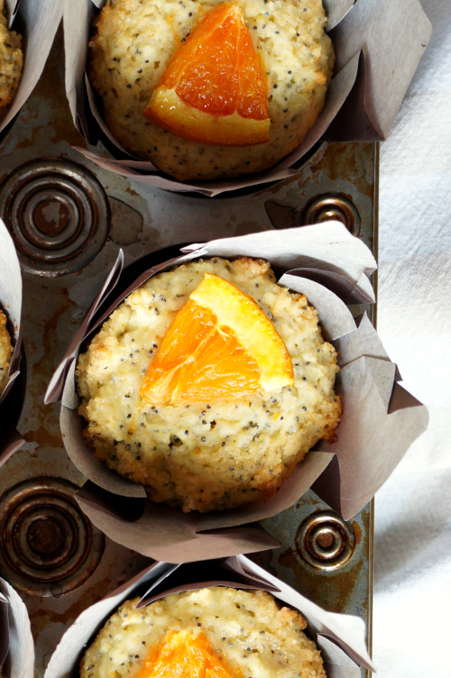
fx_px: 1694
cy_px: 332
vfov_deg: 22.6
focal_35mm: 90
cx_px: 54
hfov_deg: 15.0
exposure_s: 1/100
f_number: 3.5
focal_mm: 30
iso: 800
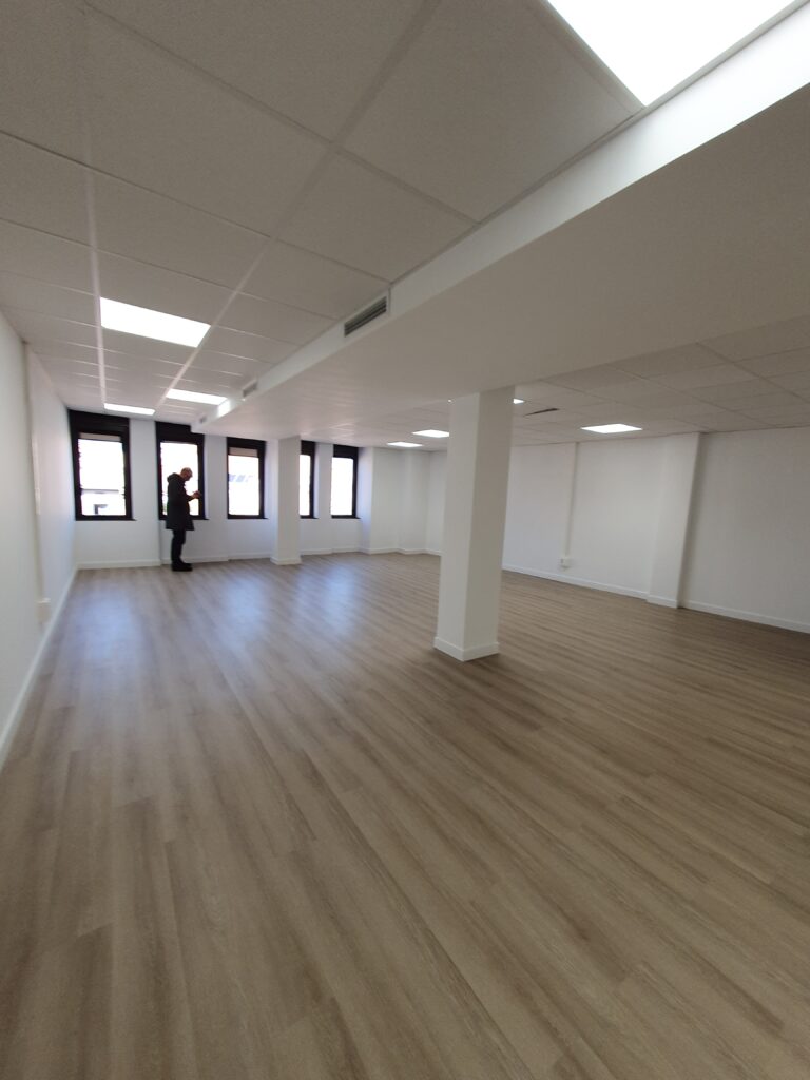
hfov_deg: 89.9
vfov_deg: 106.2
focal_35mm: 13
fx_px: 406
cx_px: 405
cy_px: 540
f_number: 2.2
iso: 50
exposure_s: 1/50
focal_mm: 1.8
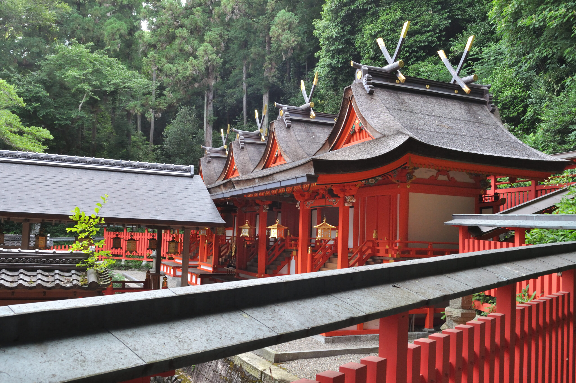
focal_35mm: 36
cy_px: 192
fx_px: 575
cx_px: 288
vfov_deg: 36.8
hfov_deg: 53.2
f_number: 9
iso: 800
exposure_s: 1/50
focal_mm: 24
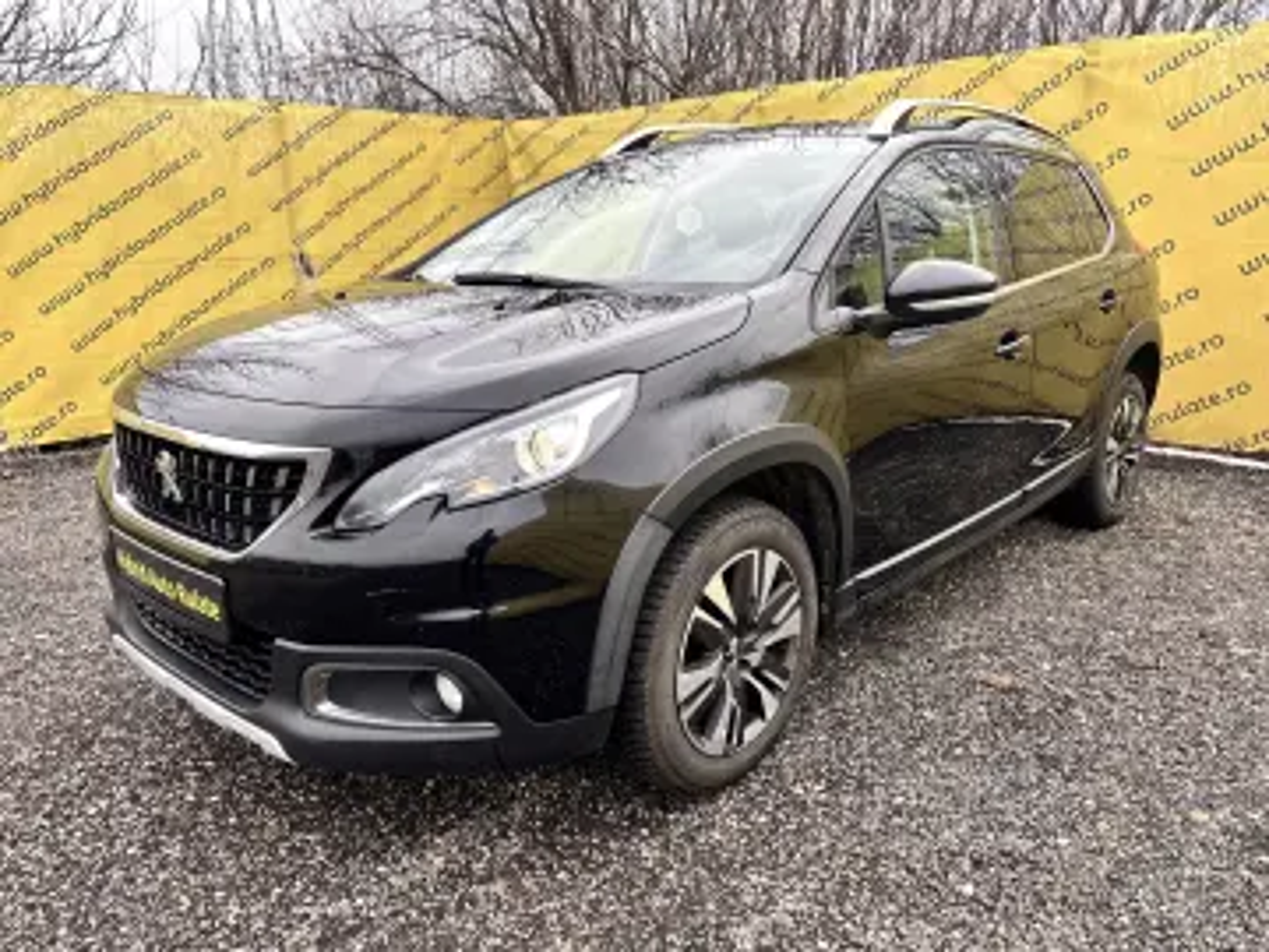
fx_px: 953
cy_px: 476
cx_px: 634
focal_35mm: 26
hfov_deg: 67.3
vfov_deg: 53.1
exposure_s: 1/769
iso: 50
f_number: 1.6
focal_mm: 5.96
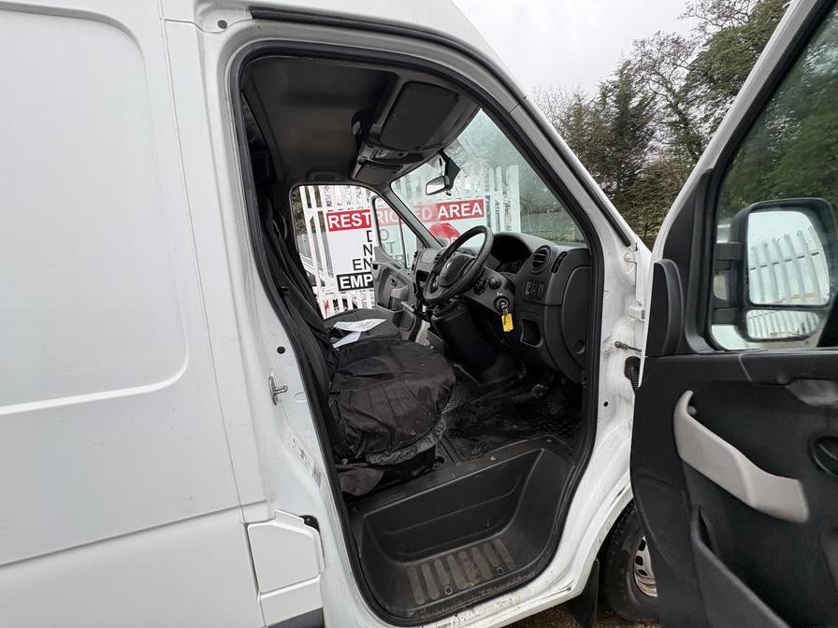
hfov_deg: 102.1
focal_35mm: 14
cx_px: 419
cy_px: 314
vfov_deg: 85.7
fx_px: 339
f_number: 2.2
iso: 100
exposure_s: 1/99
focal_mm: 2.22
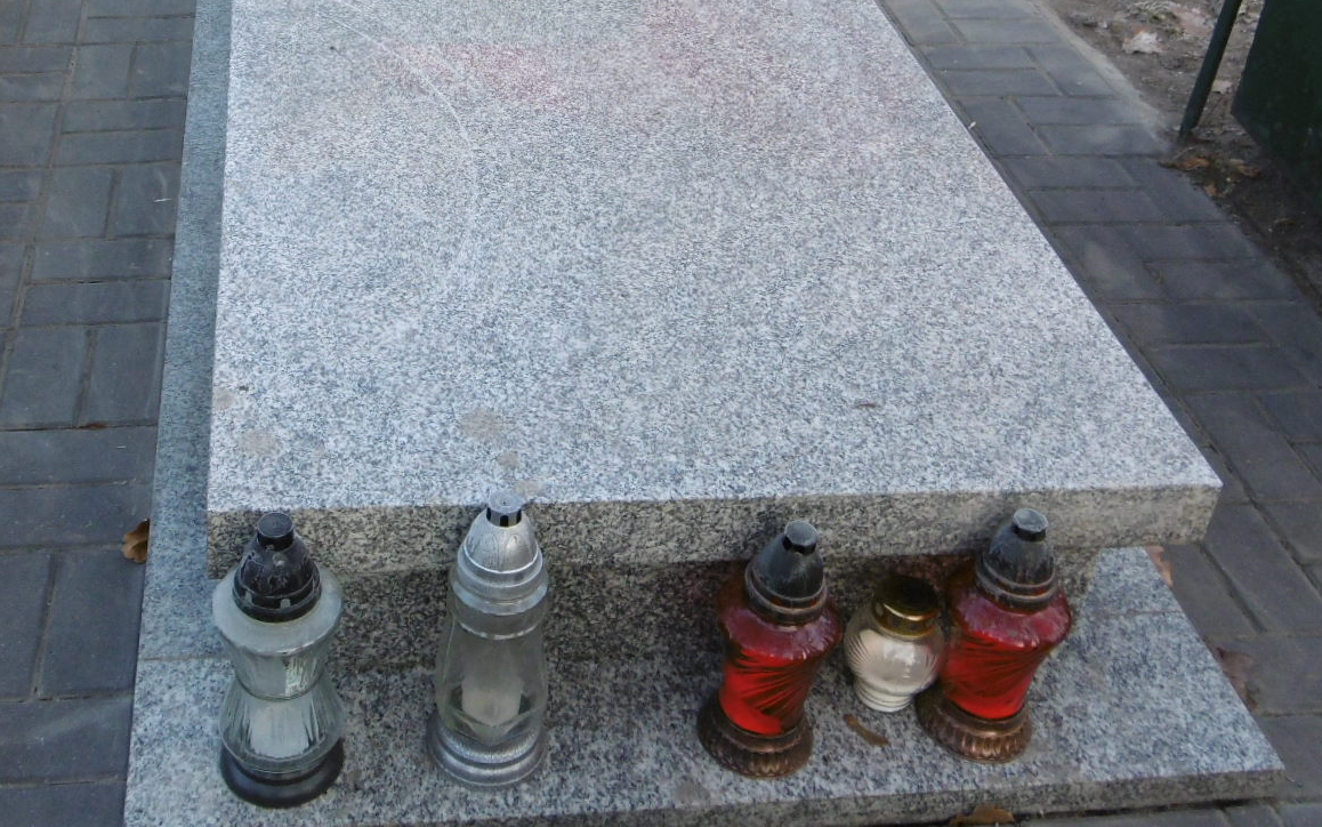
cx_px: 492
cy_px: 151
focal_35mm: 45
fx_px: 1621
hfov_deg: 44.0
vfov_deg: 27.9
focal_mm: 4.3
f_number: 3.1
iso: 100
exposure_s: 1/80
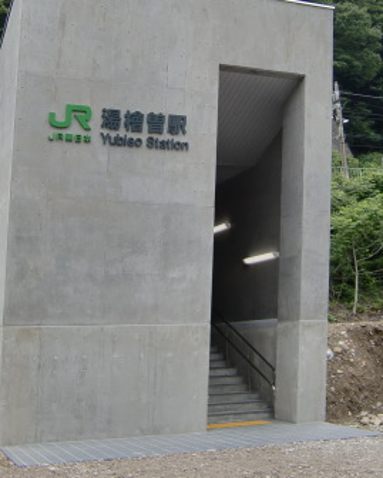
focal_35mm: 52
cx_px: 181
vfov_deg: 35.5
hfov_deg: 29.1
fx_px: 736
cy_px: 148
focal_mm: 4.9
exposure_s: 1/640
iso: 64
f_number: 2.6
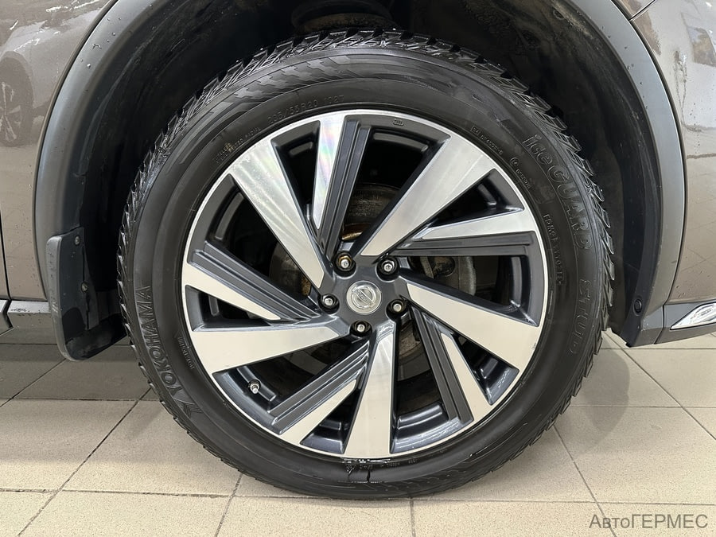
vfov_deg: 56.8
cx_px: 358
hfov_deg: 71.6
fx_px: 496
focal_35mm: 24
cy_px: 268
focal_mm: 6.86
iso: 400
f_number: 1.78
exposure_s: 1/50
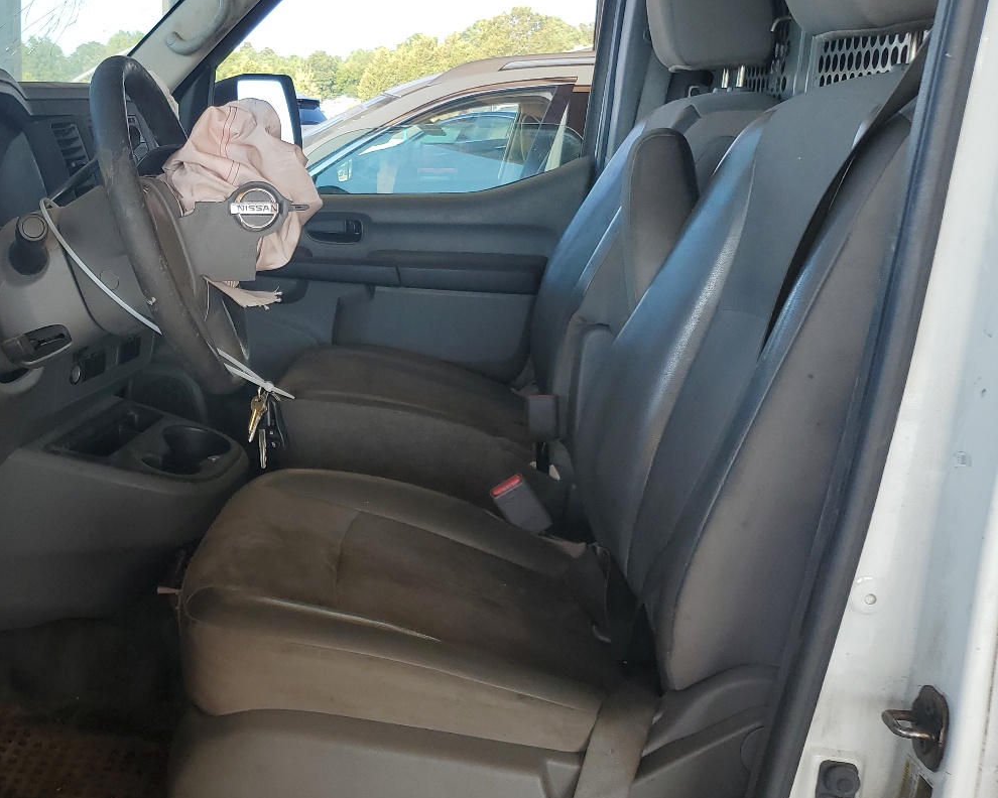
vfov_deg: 36.5
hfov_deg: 43.1
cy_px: 362
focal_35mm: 41
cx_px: 224
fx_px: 1211
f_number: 1.5
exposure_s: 1/417
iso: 50
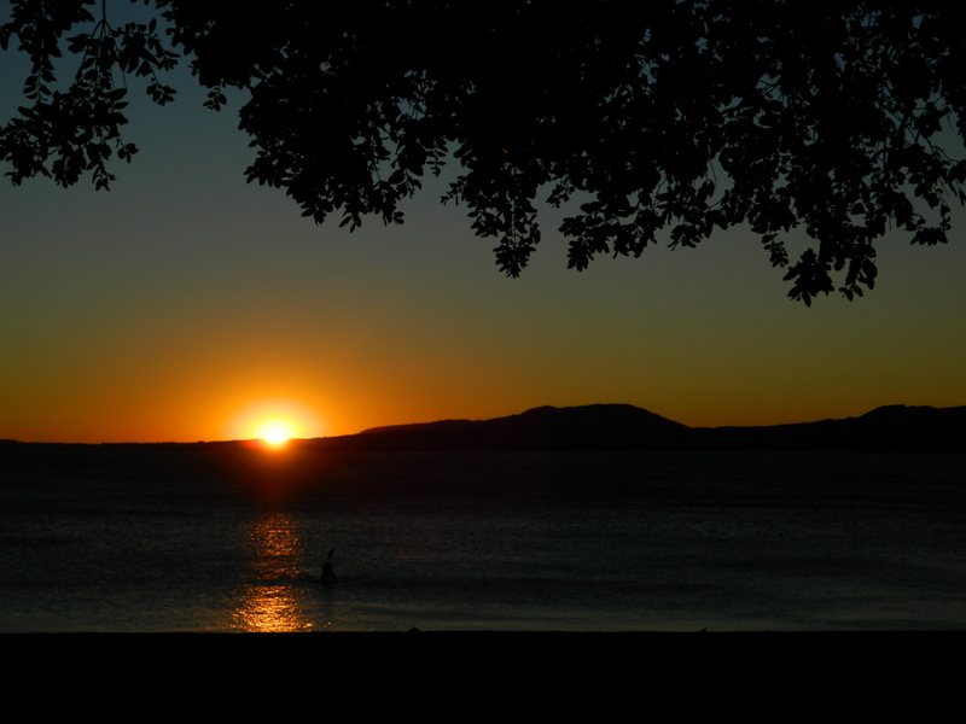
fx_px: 1953
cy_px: 362
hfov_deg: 27.8
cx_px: 483
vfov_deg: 21.0
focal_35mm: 70
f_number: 11.4
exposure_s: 1/200
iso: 80
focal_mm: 12.6
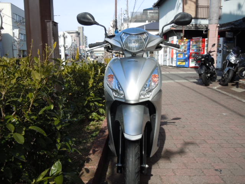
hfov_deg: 55.4
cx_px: 122
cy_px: 92
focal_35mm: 33
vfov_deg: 42.9
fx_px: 234
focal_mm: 5.9
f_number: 4
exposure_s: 1/500
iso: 100
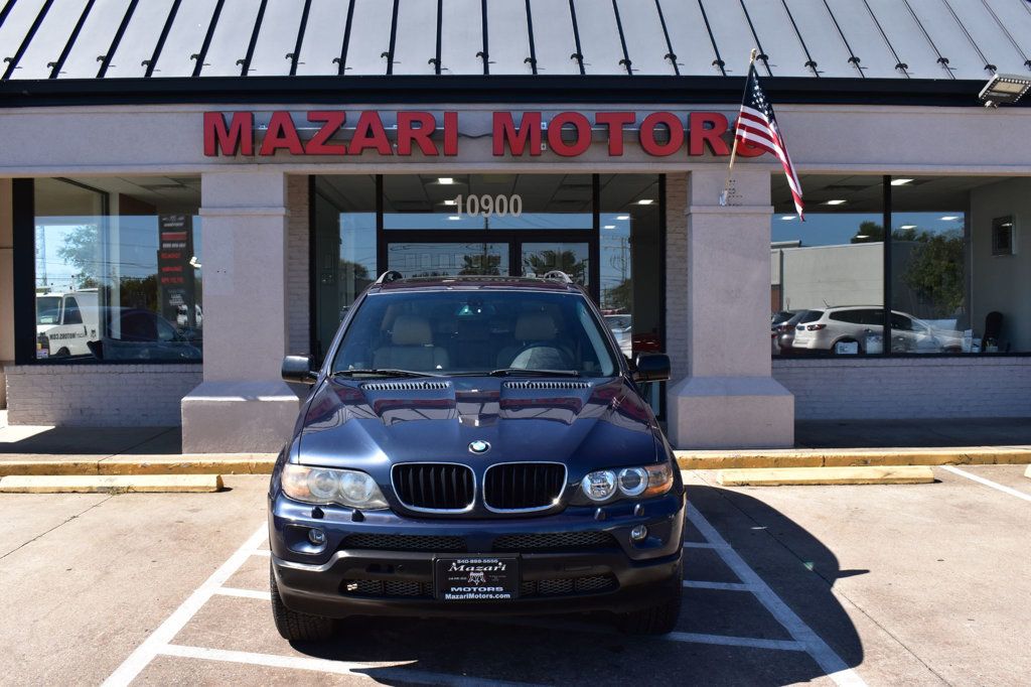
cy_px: 344
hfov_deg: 53.1
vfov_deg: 36.8
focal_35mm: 36
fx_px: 1031
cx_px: 516
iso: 400
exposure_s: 1/320
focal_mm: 24
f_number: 11
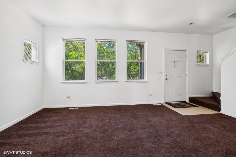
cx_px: 118
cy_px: 78
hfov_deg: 100.4
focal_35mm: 15
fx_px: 98
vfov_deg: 77.3
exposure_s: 1/30
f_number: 7.1
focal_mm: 10
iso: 250
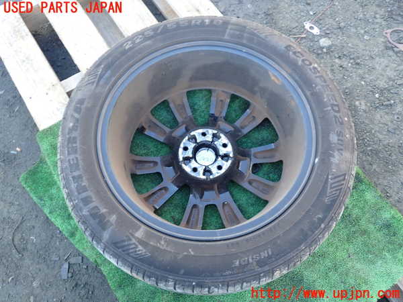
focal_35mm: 30
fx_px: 349
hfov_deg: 60.0
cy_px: 151
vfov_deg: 46.8
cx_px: 202
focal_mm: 5.4
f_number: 2.3
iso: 125
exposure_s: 1/60
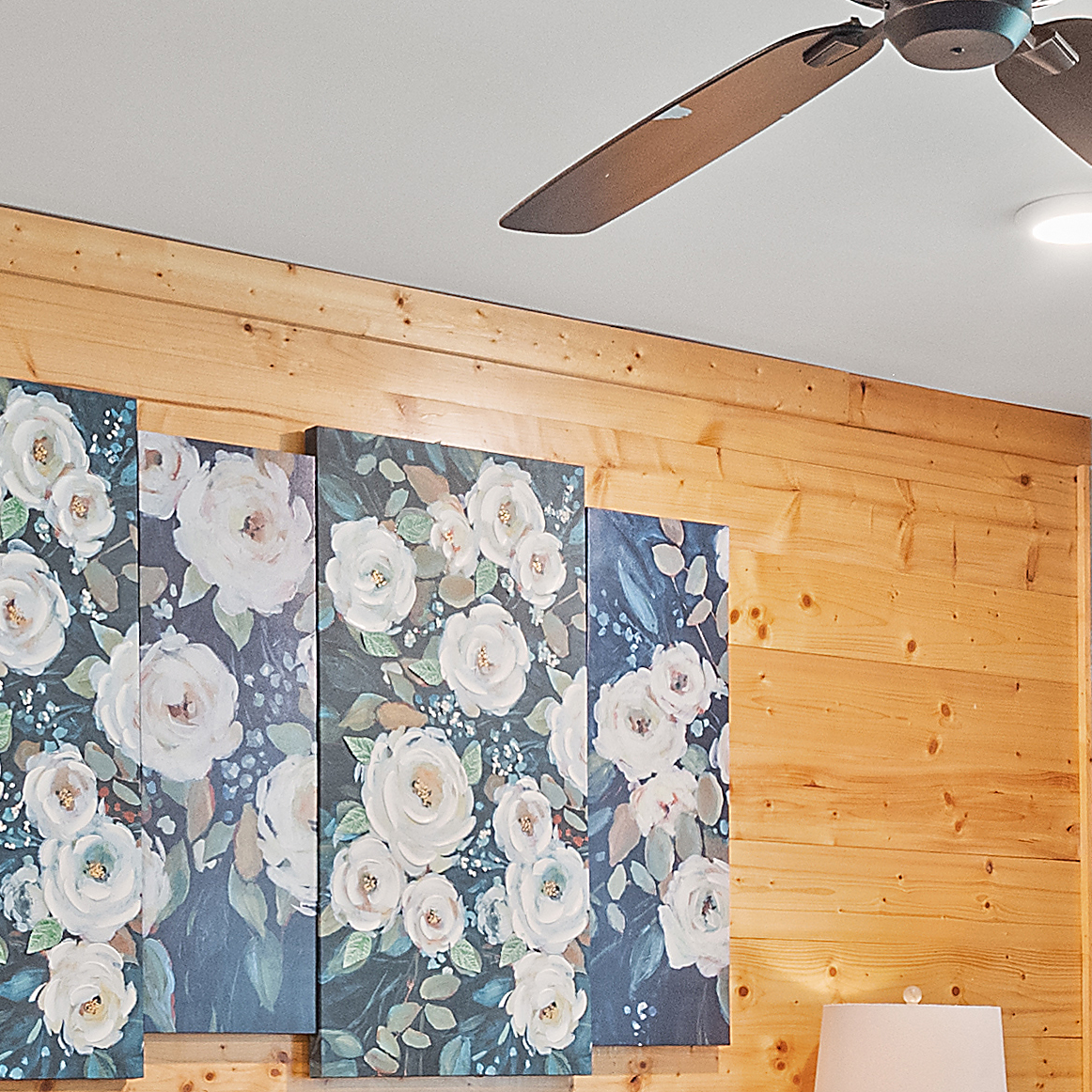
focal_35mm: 71
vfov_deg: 23.4
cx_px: 661
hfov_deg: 24.3
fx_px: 2534
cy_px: 1077
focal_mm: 9
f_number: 5.6
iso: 400
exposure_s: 1/4
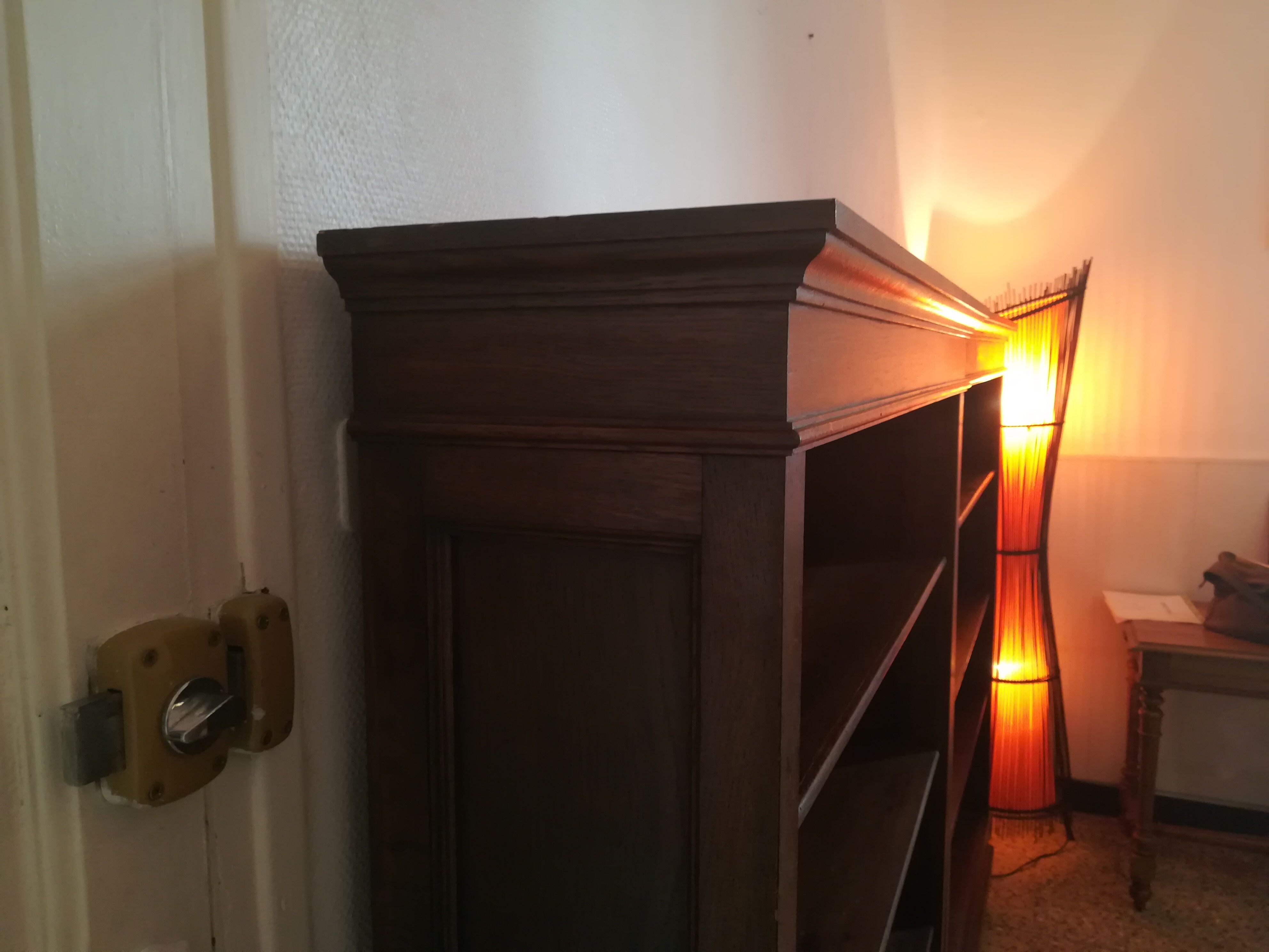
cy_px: 476
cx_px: 634
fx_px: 953
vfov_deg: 53.1
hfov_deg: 67.3
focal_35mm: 26
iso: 320
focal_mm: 3.83
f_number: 2.2
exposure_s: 1/33.3
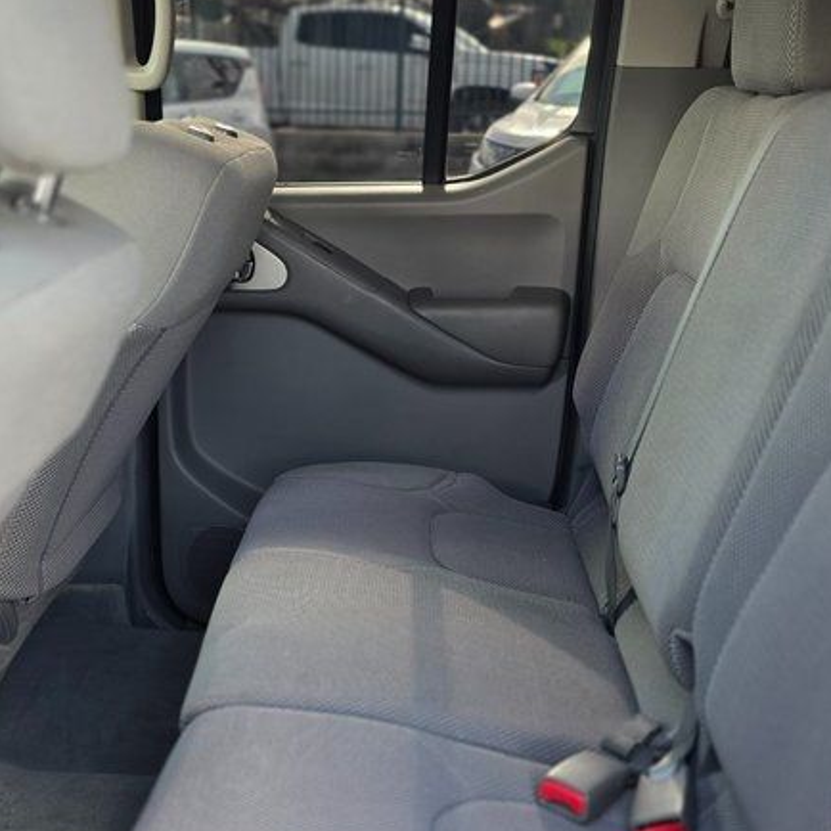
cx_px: 333
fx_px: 1304
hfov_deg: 35.2
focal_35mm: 48
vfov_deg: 34.7
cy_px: 607
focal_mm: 6.3
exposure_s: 1/180
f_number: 1.7
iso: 160
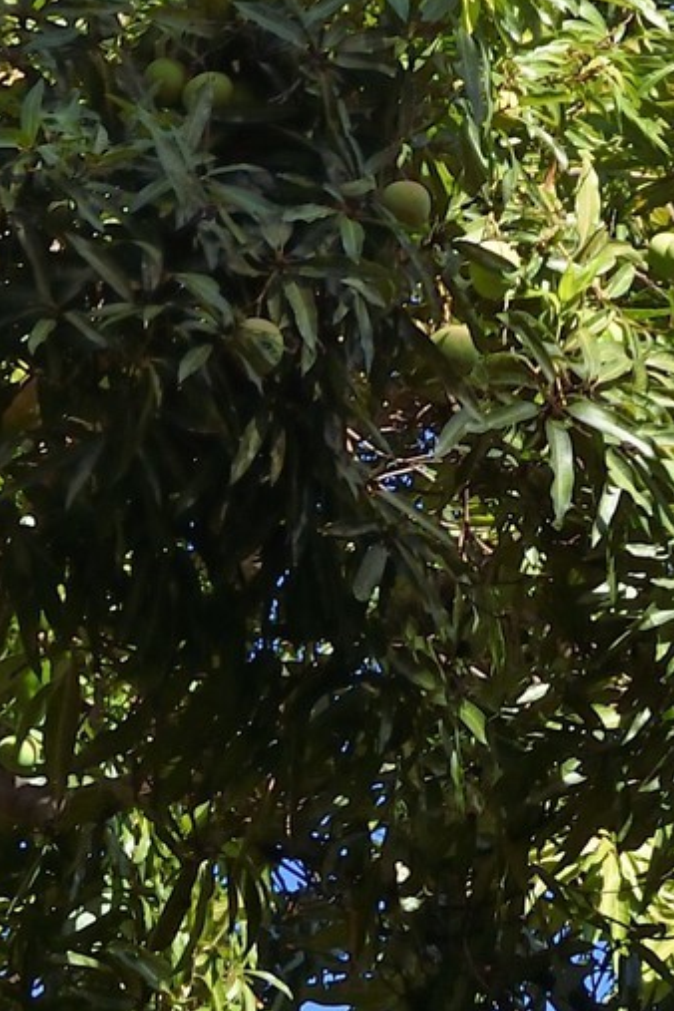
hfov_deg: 6.2
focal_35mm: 218
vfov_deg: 8.8
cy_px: -1087
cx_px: 1001
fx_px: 6122
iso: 400
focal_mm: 46
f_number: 11
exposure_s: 1/250
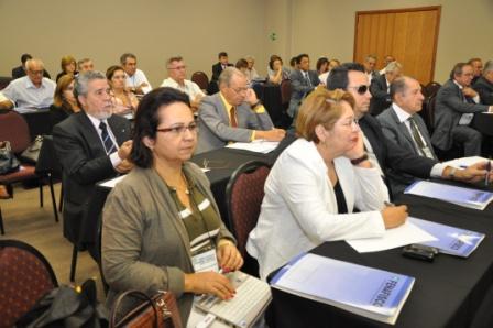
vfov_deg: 41.7
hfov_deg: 59.5
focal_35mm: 32
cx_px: 246
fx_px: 431
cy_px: 164
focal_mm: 21
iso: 800
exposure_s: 1/60
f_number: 4
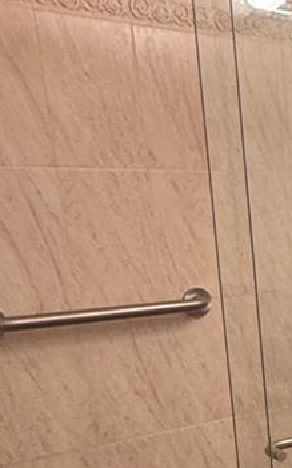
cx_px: 541
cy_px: 400
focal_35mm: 65
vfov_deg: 30.5
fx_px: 829
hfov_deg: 16.4
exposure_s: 1/60
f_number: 2.2
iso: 320
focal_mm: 2.22
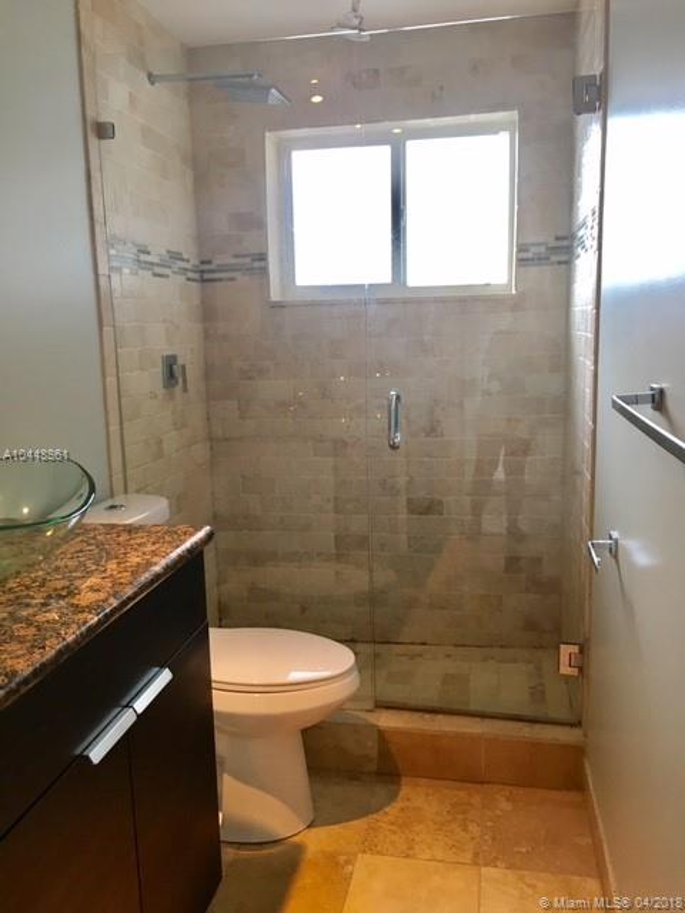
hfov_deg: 48.2
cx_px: 342
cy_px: 456
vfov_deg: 61.7
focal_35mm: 29
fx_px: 765
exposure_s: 1/30
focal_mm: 4.15
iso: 80
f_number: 2.2
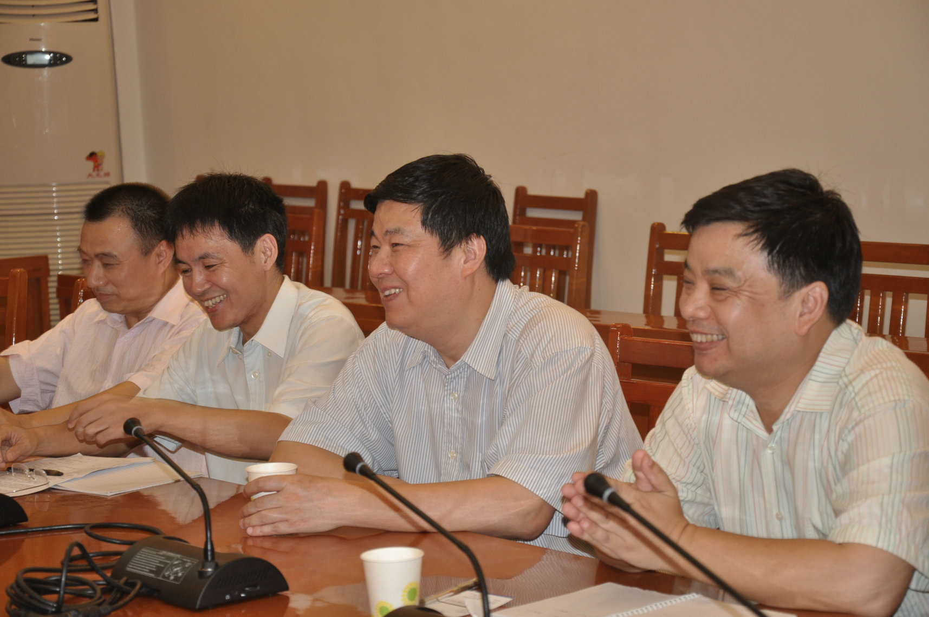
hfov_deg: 20.6
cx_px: 464
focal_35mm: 99
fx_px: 2552
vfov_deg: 13.8
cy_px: 308
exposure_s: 1/30
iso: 400
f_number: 5.3
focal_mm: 66
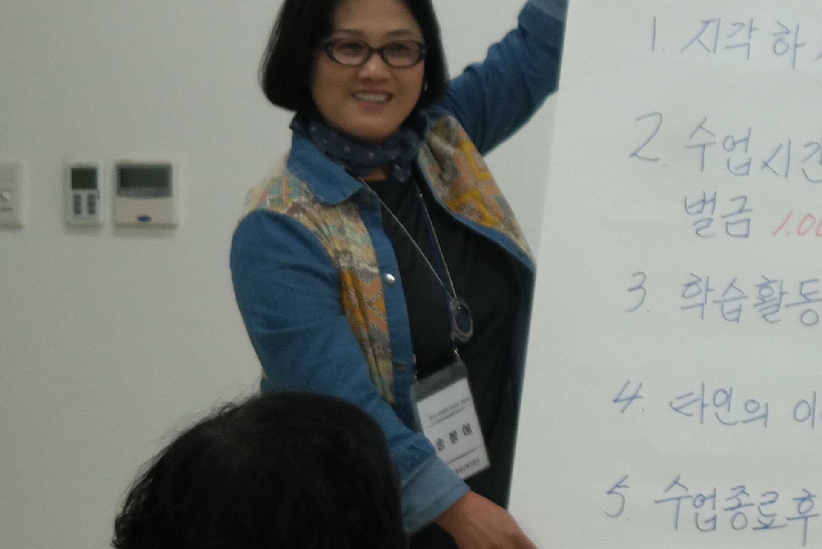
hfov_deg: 8.6
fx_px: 5435
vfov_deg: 5.8
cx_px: 956
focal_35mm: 238
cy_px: 87
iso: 400
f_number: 5.6
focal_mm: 55
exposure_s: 1/80
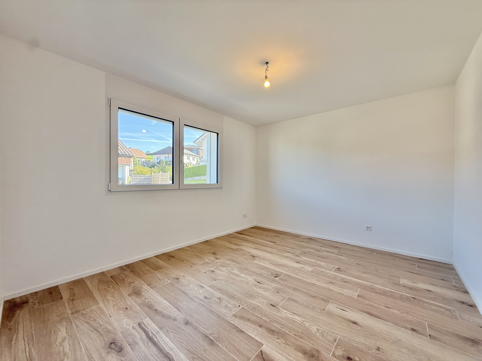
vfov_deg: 85.7
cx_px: 241
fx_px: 195
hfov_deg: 102.1
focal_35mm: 14
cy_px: 180
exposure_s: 1/99
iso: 80
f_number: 2.2
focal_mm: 2.22
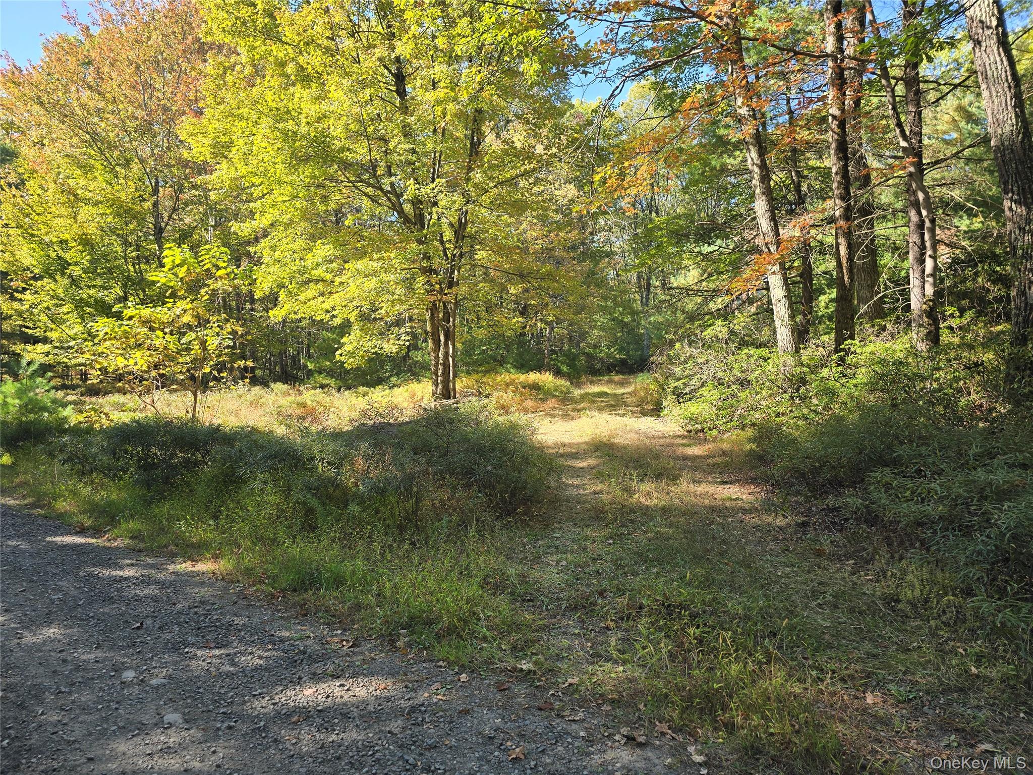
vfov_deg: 58.9
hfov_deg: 73.9
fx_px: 686
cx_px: 516
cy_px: 388
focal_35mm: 23
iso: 16
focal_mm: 6.3
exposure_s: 1/180
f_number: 1.7
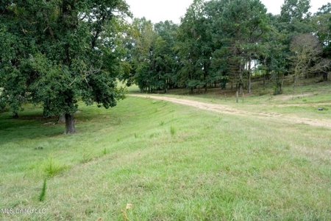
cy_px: 110
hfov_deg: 63.7
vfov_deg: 45.0
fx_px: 267
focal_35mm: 29
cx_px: 166
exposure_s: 1/60
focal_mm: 29
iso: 400
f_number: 11
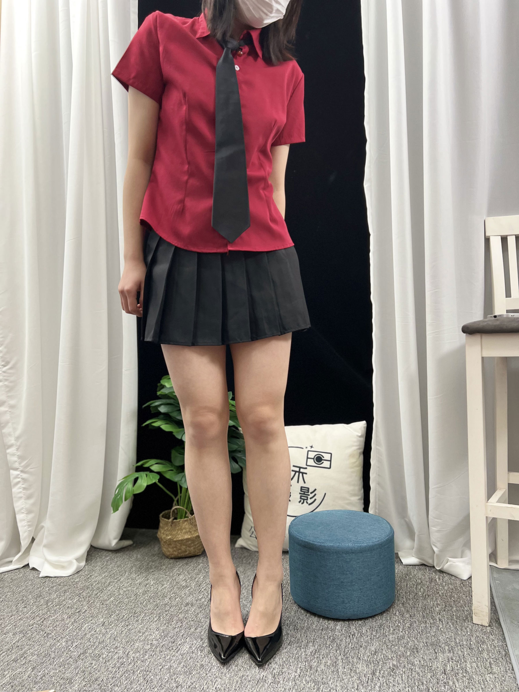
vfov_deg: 67.3
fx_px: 520
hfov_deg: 53.1
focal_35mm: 26
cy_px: 346
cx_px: 260
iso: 160
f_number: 1.5
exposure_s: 1/60
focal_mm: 5.7
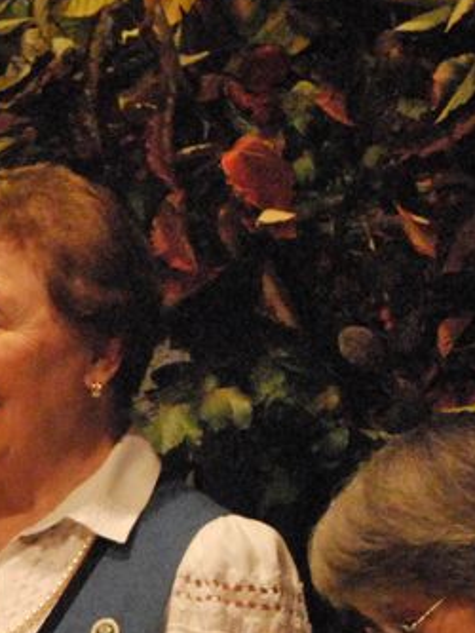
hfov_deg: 4.7
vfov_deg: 6.5
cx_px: -722
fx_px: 5574
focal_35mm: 305
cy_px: 511
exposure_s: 1/80
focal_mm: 55
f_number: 5.6
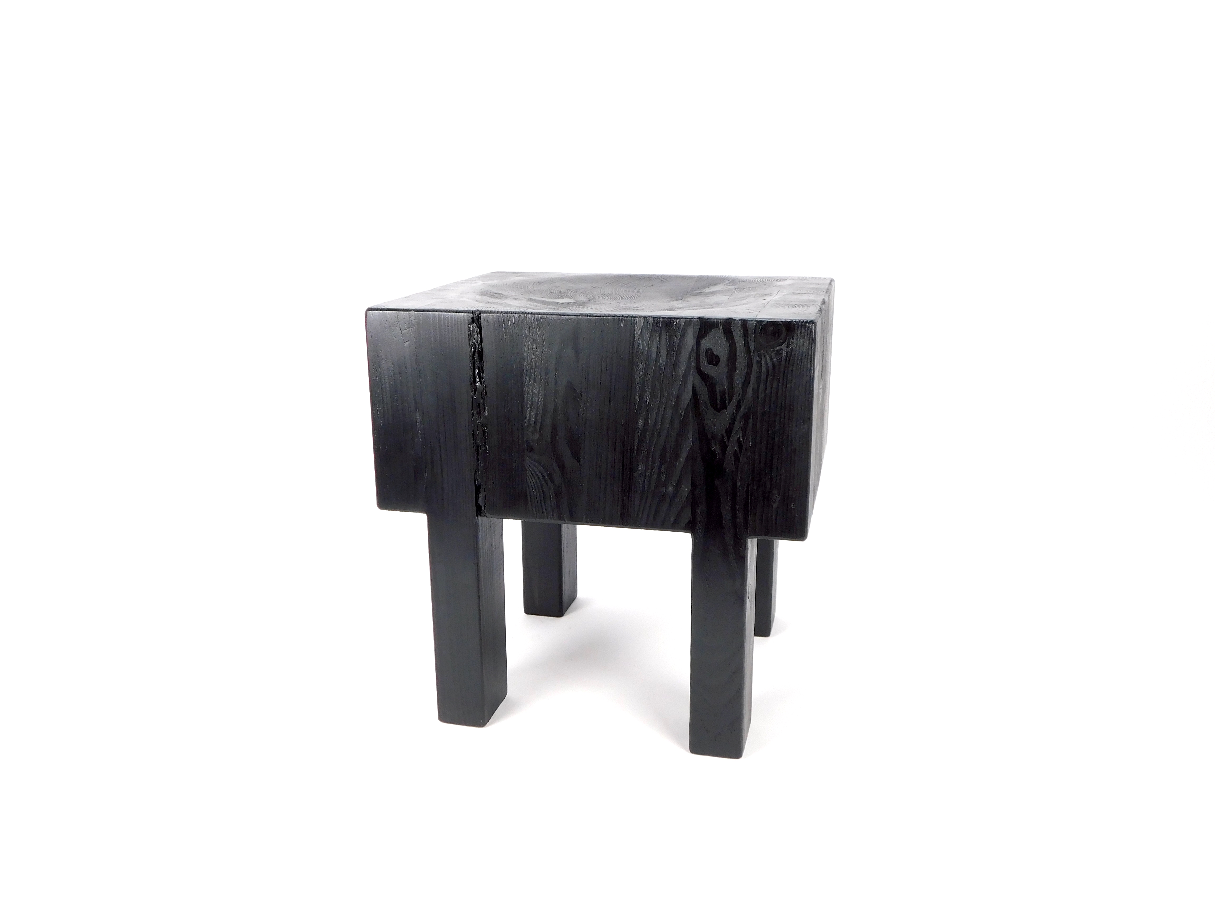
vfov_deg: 46.8
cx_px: 608
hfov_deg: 60.0
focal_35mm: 30
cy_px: 456
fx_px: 1053
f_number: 3.2
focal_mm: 5.3
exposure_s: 1/100
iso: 125
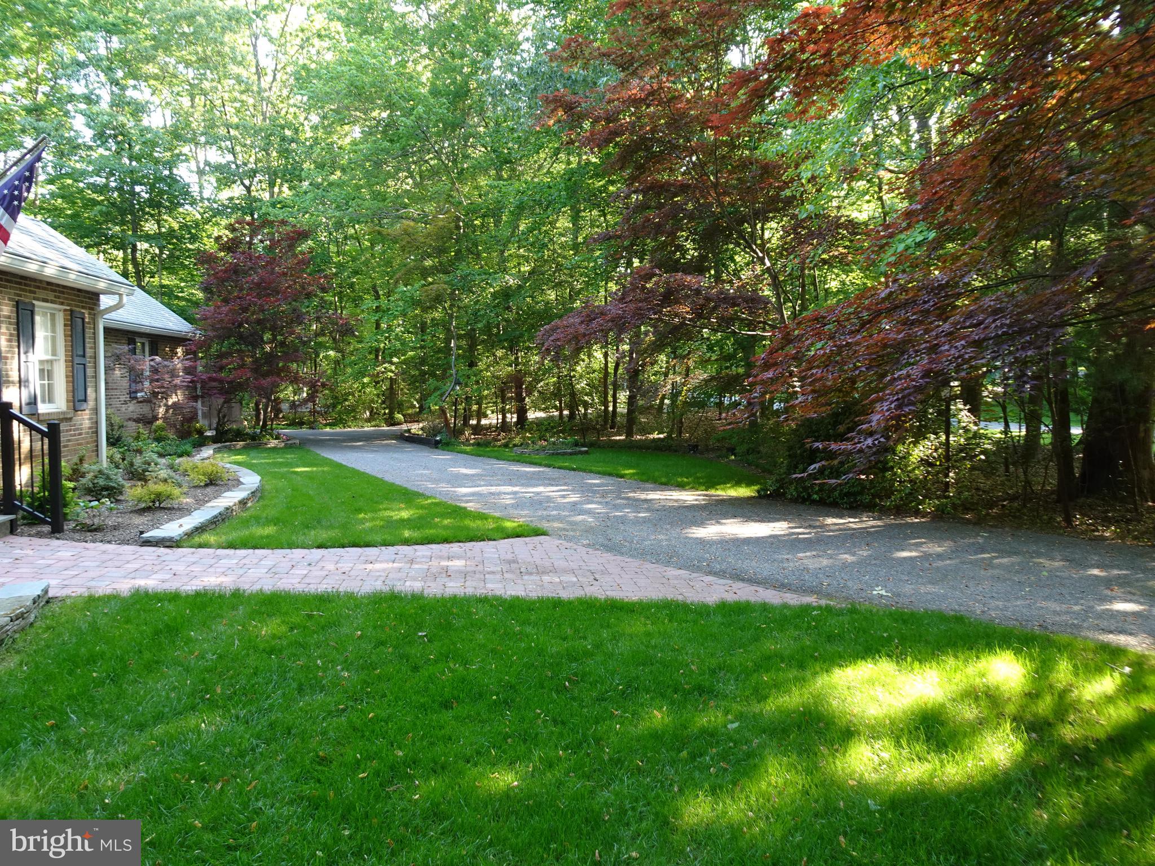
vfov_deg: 56.8
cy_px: 433
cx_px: 578
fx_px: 801
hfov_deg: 71.6
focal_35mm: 24
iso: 125
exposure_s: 1/30
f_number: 3.5
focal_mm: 4.25
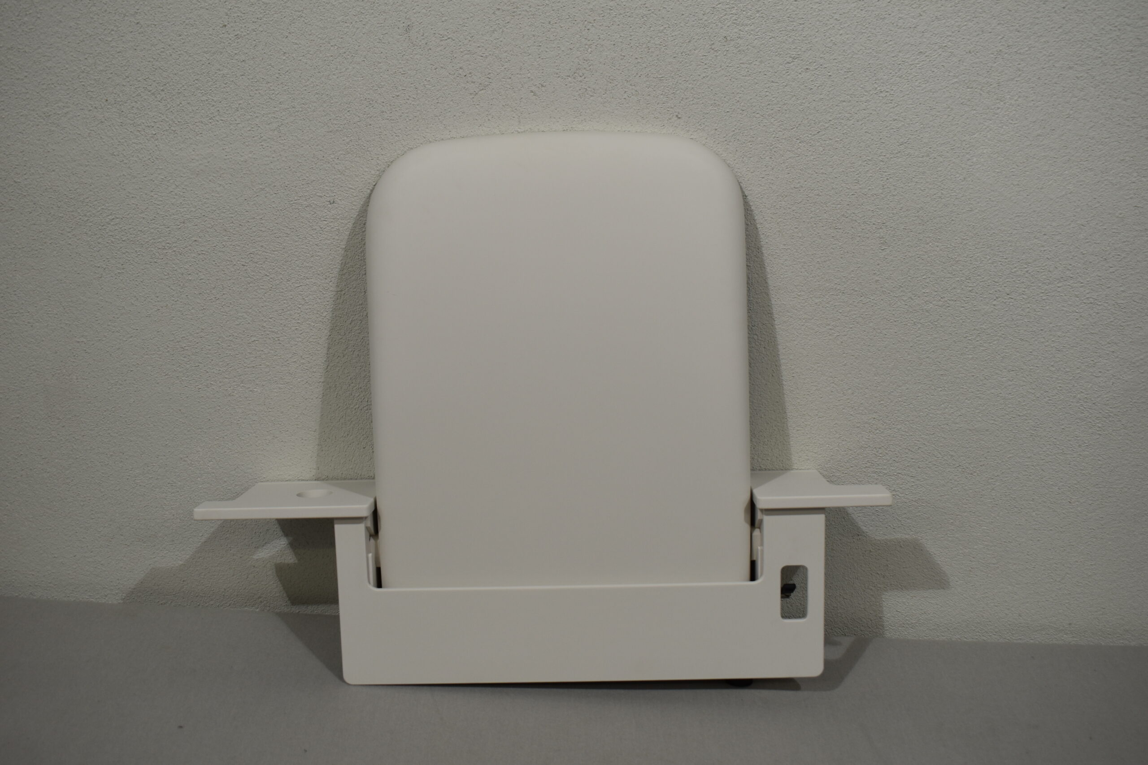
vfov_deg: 36.9
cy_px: 382
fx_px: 1148
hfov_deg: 53.1
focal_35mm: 36
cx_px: 574
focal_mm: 24
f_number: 5.6
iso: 220
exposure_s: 1/125
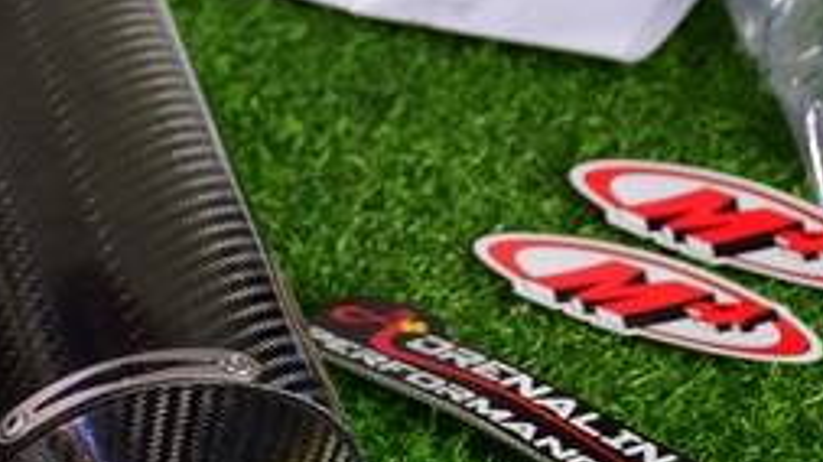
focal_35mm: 151
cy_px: 294
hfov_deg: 14.0
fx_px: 3293
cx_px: -62
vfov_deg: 8.0
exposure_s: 1/60
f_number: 3.5
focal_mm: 38
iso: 800
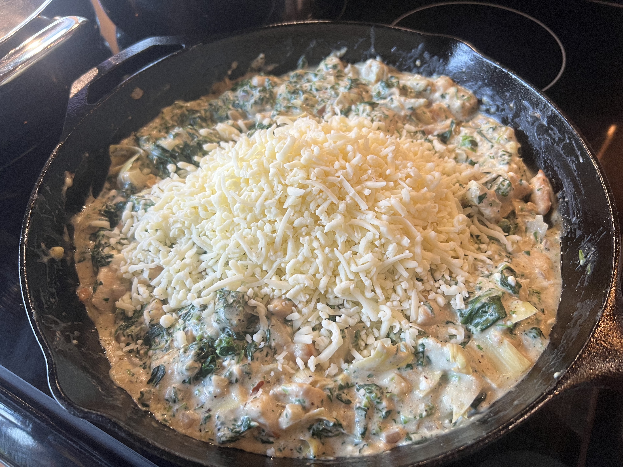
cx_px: 312
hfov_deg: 67.3
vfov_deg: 53.1
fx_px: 468
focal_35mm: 26
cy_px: 234
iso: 125
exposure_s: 1/60
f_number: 1.5
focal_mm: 5.7
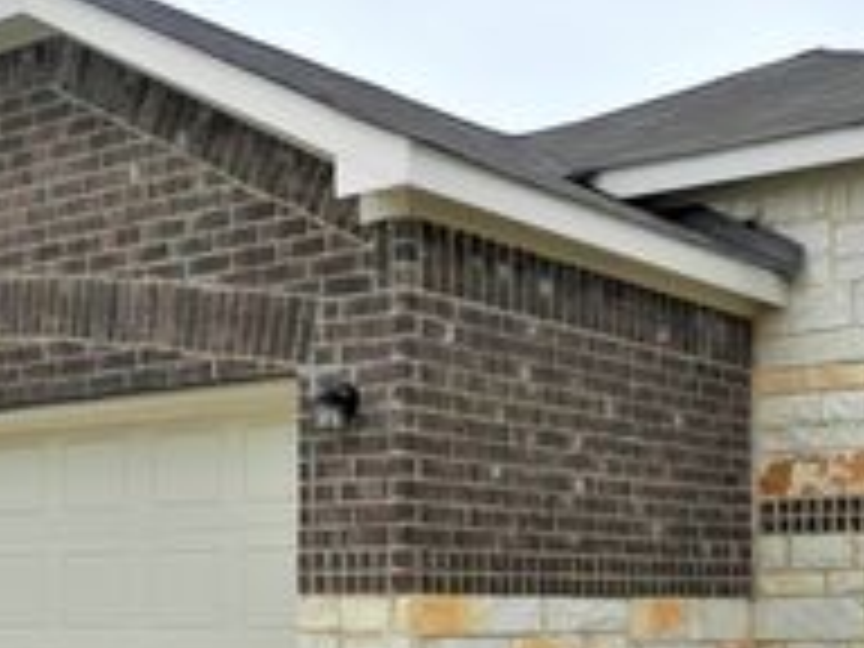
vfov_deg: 21.9
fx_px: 1622
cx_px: 724
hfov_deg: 29.0
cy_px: 619
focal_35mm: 65
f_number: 3
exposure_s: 1/800
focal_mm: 4.5
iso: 80
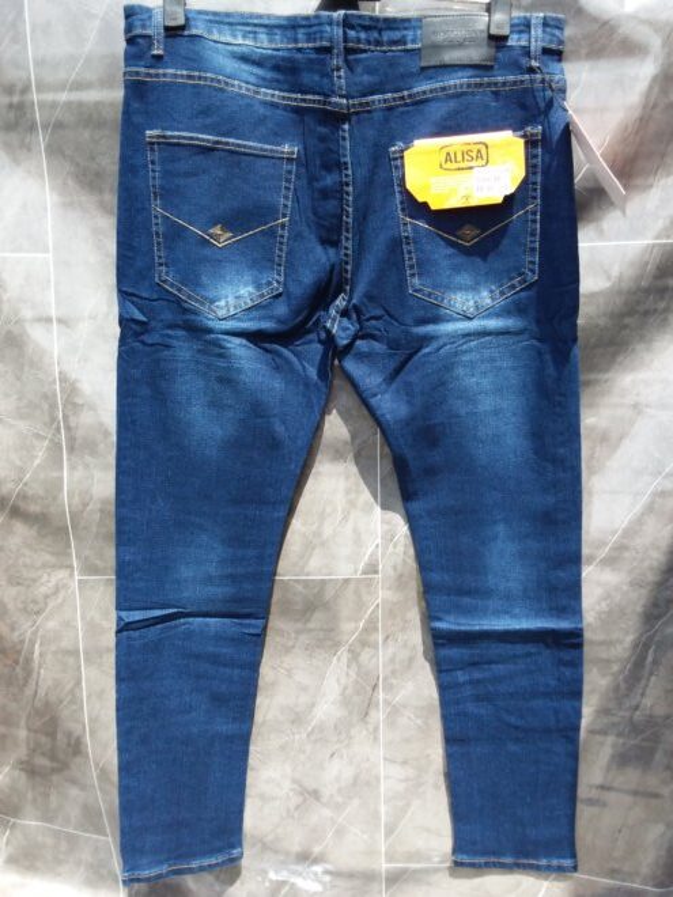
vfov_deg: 65.3
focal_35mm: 27
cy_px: 448
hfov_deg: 51.4
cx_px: 336
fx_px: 700
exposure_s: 1/622
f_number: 1.9
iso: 40
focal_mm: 2.91
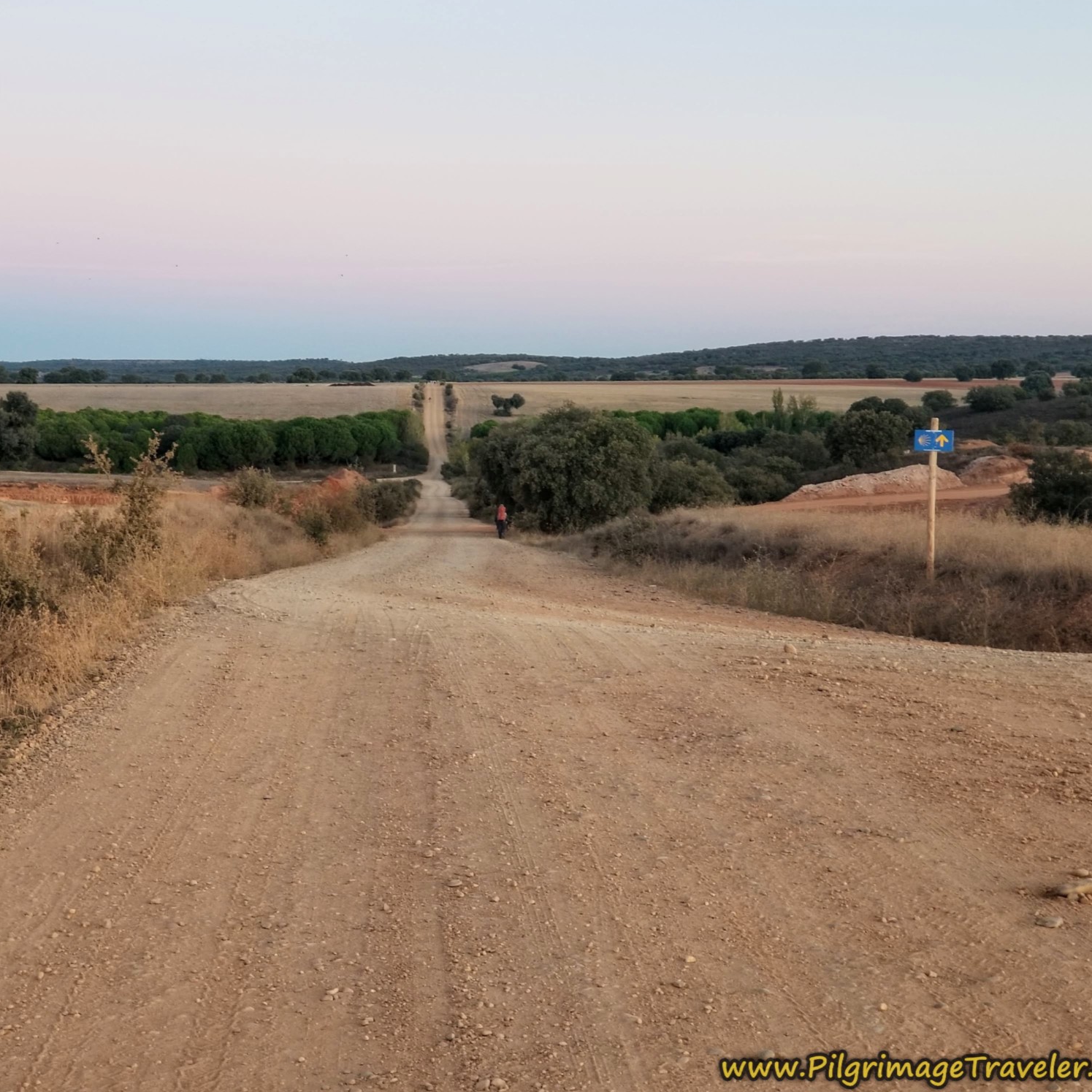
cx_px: 443
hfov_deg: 27.7
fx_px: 2213
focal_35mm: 62
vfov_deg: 27.7
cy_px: 546
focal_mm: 6
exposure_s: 1/30
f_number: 2.4
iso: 80
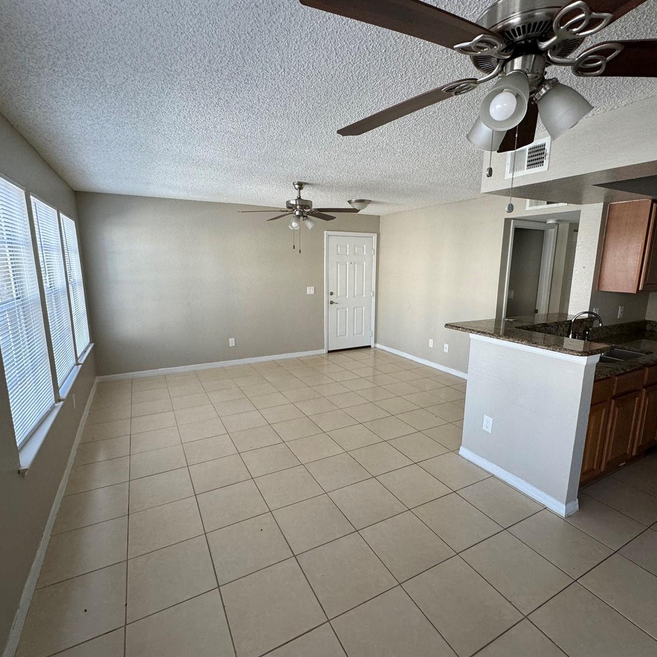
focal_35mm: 17
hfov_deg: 84.0
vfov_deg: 84.0
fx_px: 365
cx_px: 330
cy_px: 330
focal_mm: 2.22
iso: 200
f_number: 2.2
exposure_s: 1/99
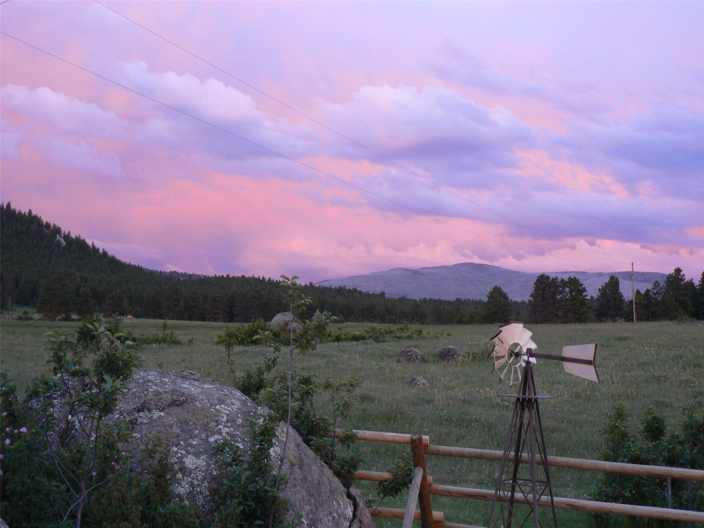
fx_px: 1098
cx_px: 352
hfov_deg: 35.5
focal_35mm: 54
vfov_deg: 27.0
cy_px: 264
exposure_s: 1/25
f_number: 2.8
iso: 200
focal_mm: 8.9
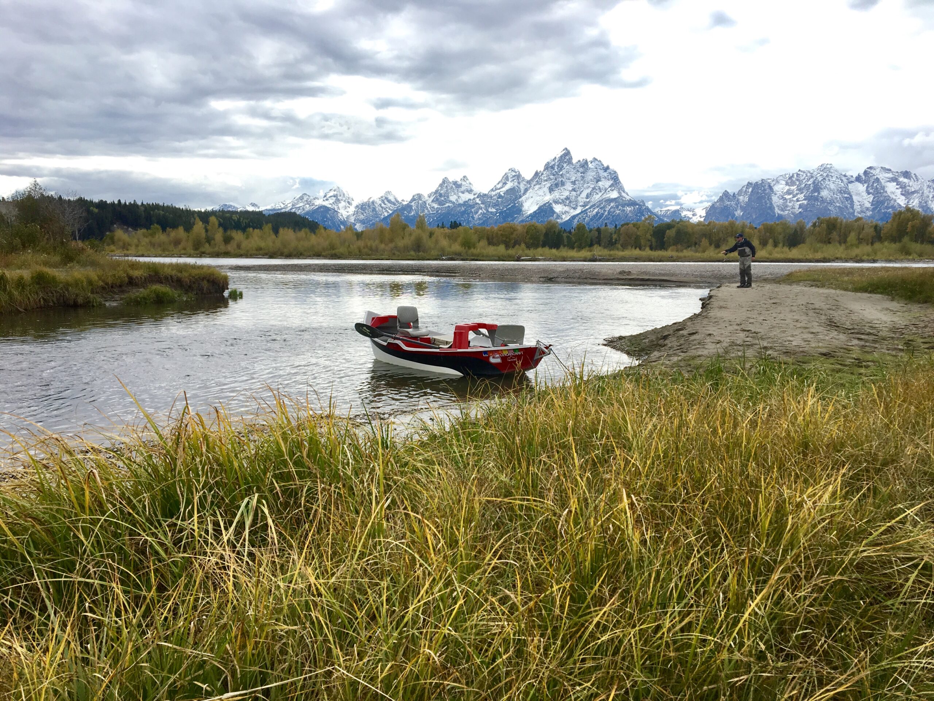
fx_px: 782
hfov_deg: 61.7
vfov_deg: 48.2
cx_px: 467
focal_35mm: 29
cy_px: 350
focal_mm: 4.15
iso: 25
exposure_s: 1/732
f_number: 2.2
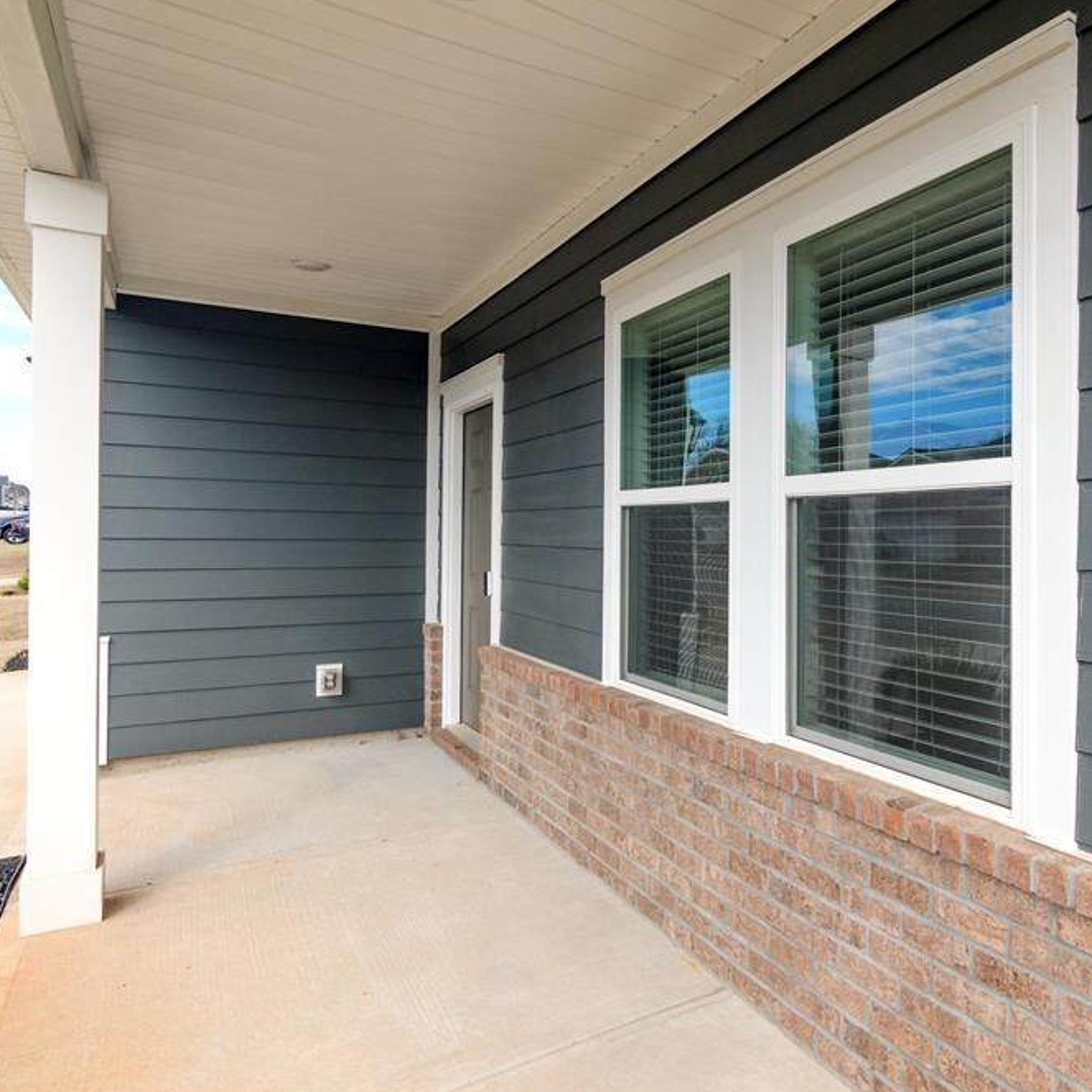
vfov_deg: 72.1
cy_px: 540
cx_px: 744
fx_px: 749
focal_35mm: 21
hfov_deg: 69.7
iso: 200
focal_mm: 11
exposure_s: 1/400
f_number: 7.1
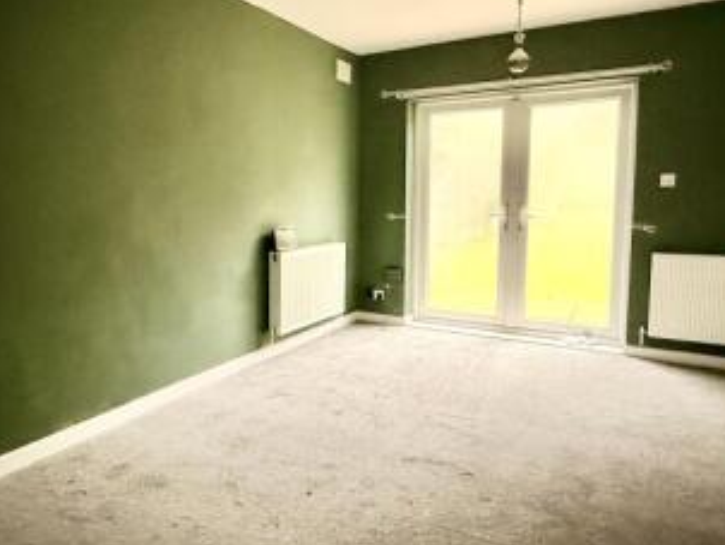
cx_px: 306
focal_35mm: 27
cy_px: 248
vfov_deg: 51.4
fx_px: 566
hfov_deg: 64.9
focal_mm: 2.22
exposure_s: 1/60
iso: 800
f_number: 2.2
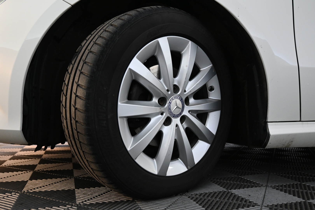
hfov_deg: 61.9
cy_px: 105
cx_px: 158
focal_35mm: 30
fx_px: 262
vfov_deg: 43.6
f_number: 3.8
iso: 900
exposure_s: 1/30
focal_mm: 20
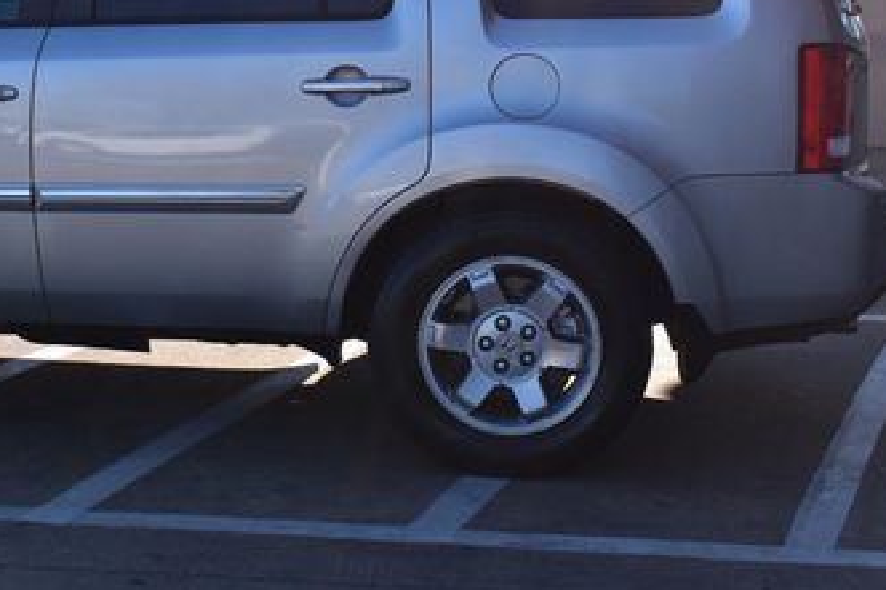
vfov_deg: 16.7
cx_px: 115
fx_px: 1992
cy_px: 117
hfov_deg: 24.5
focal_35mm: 81
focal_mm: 28
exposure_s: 1/500
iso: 400
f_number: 11
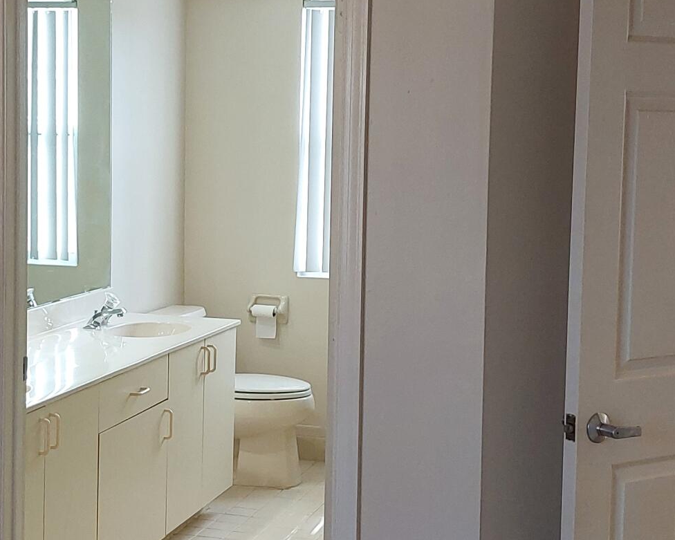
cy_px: 250
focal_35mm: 72
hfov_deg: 26.3
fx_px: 1439
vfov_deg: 21.3
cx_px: 255
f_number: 1.8
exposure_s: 1/120
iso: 200
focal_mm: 5.23
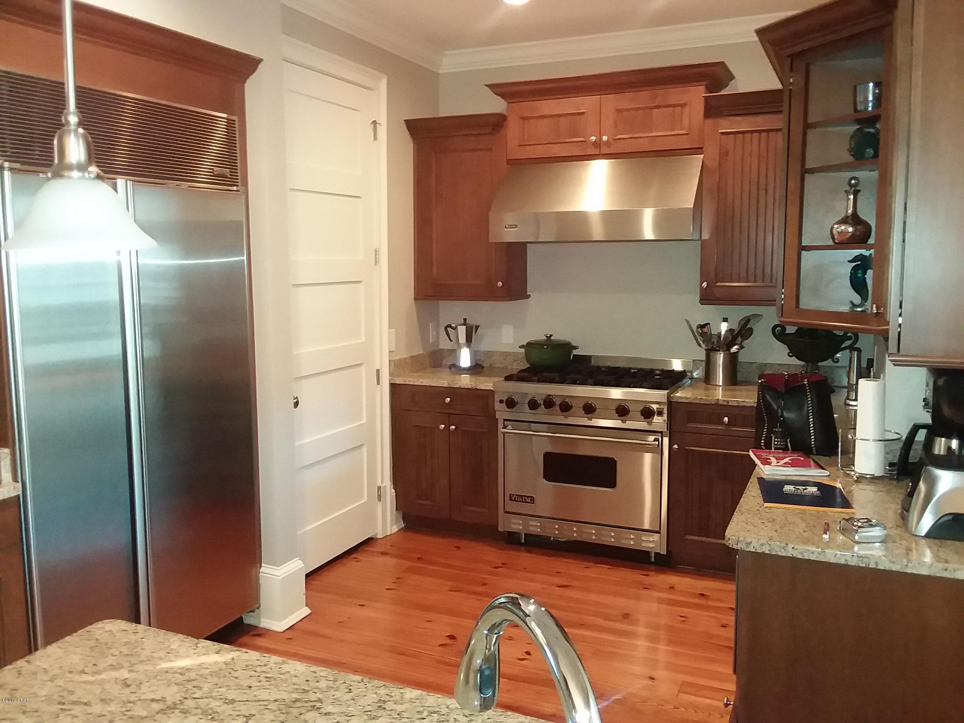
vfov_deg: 48.2
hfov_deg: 61.7
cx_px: 482
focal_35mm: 29
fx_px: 808
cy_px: 362
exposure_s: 1/17
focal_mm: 2.47
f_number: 1.9
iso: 250
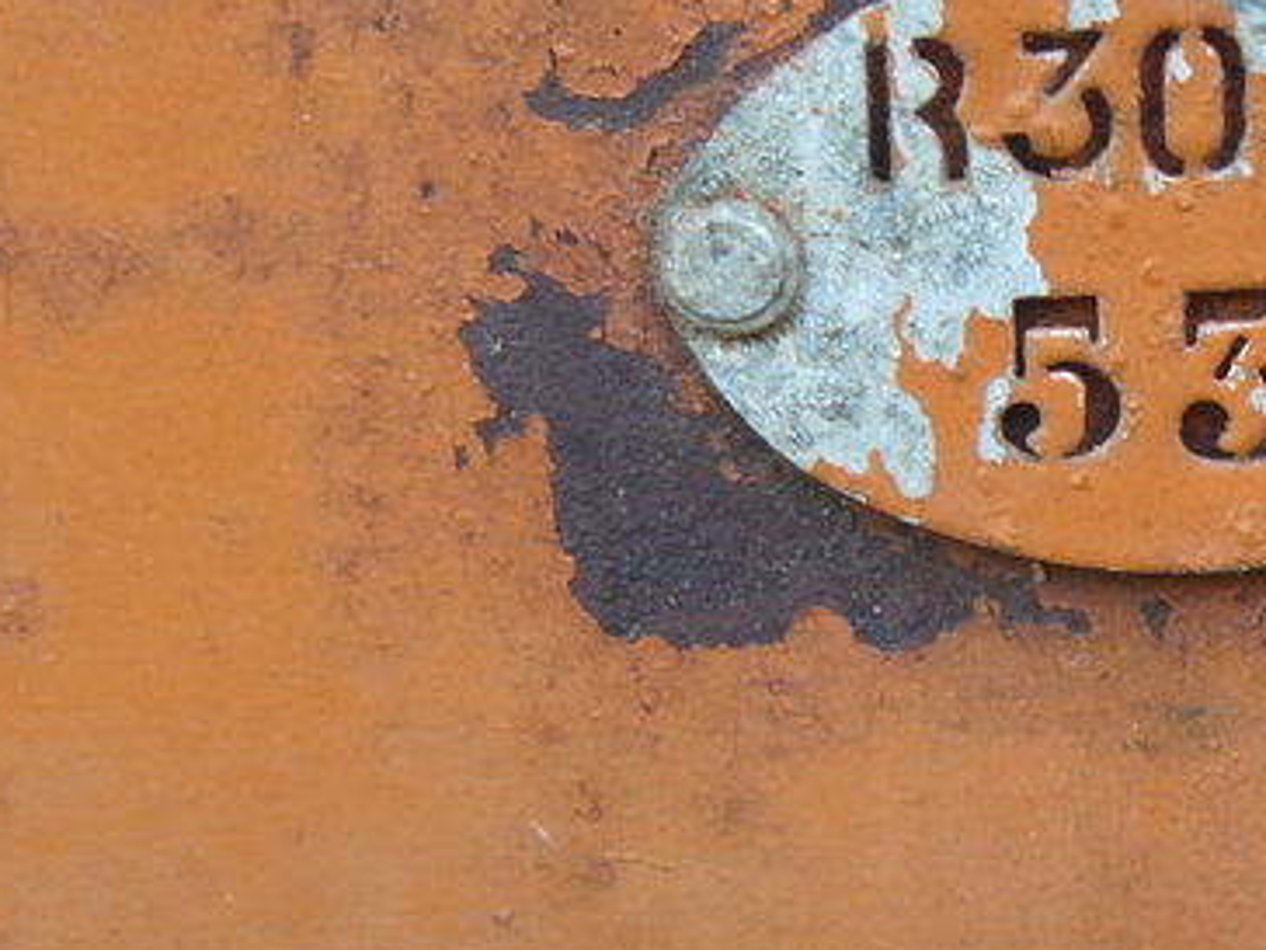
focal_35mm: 123
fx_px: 4498
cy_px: 298
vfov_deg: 12.0
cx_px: 1176
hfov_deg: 15.8
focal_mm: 10.7
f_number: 3.2
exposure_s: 1/30
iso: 160
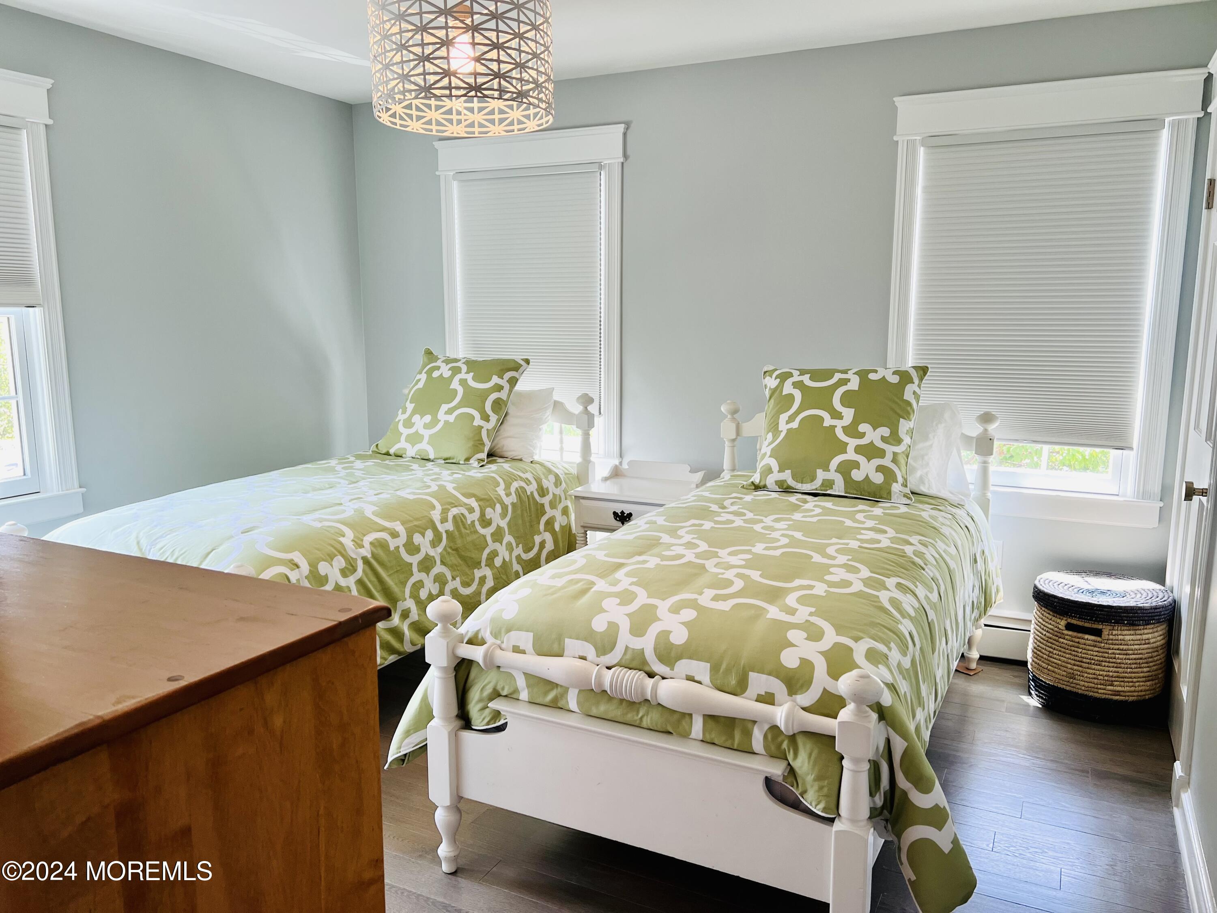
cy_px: 456
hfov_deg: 67.3
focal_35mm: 26
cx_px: 608
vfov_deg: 53.1
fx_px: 914
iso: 64
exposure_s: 1/120
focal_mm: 5.7
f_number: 1.5
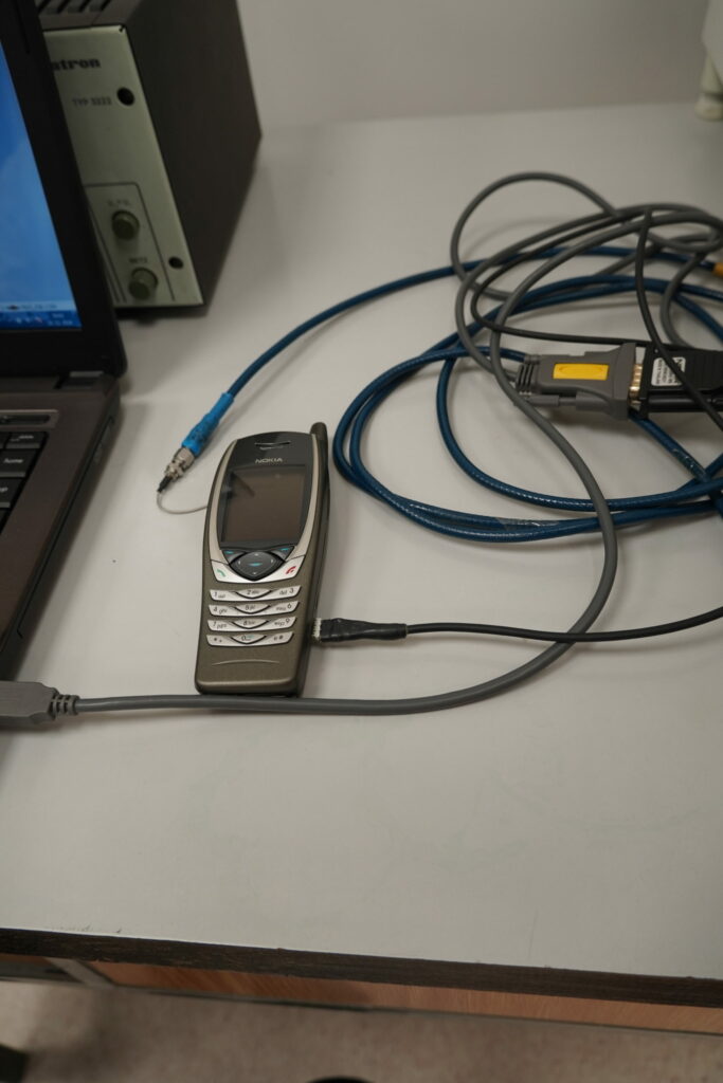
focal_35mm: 27
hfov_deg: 47.9
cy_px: 542
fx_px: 813
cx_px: 362
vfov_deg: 67.4
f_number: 4
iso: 200
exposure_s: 1/60
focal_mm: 18
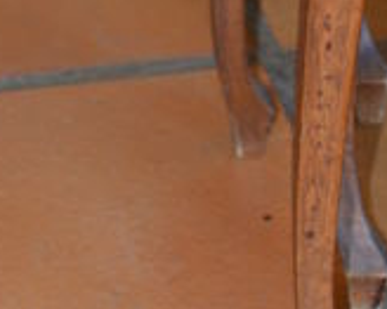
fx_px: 3432
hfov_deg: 6.4
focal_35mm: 300
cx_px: -79
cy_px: -340
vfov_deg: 5.1
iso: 450
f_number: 2.8
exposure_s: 1/60
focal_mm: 35
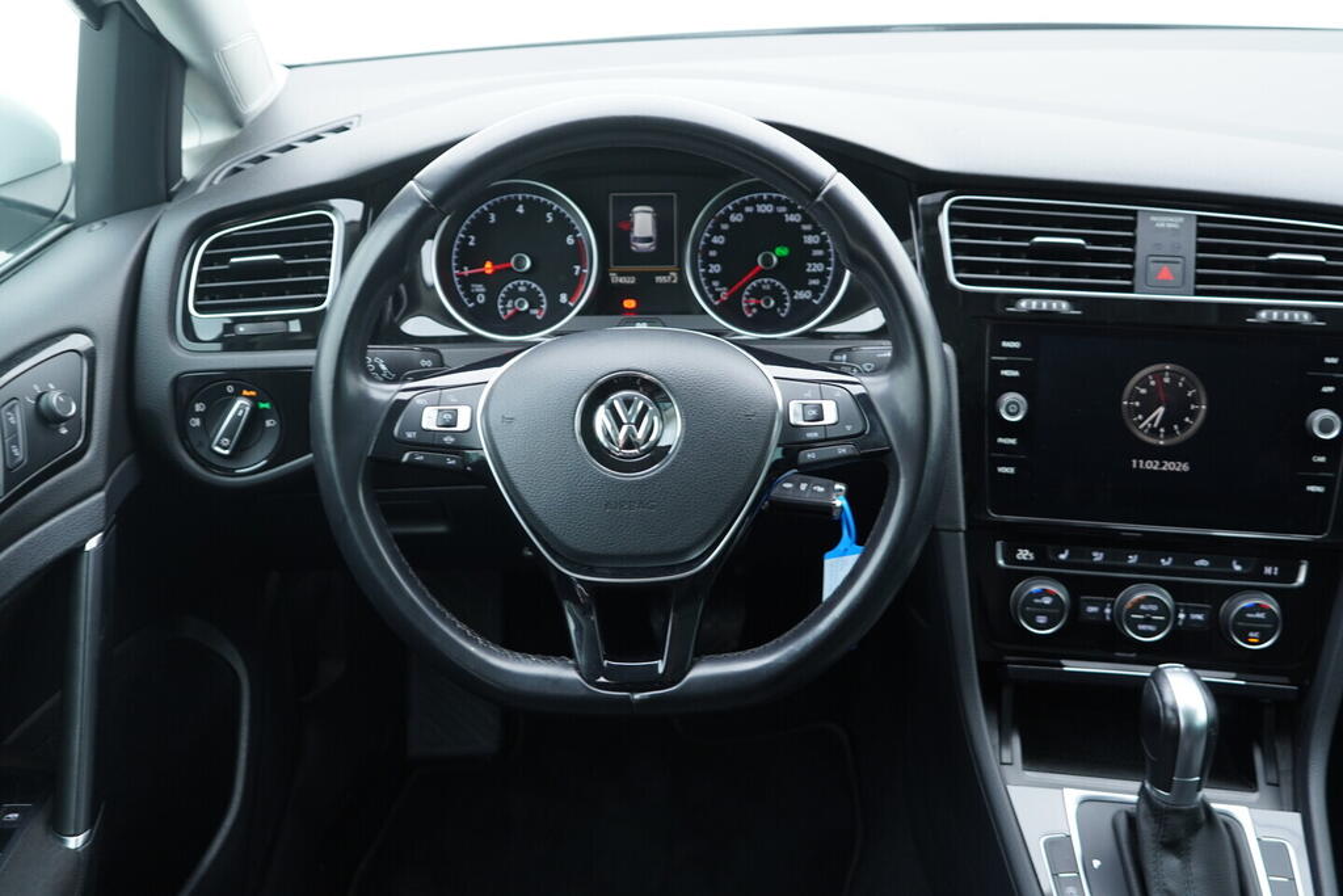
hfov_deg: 53.1
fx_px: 1343
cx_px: 672
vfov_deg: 36.9
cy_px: 448
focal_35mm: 36
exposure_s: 1/40
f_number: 2.8
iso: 320
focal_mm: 24
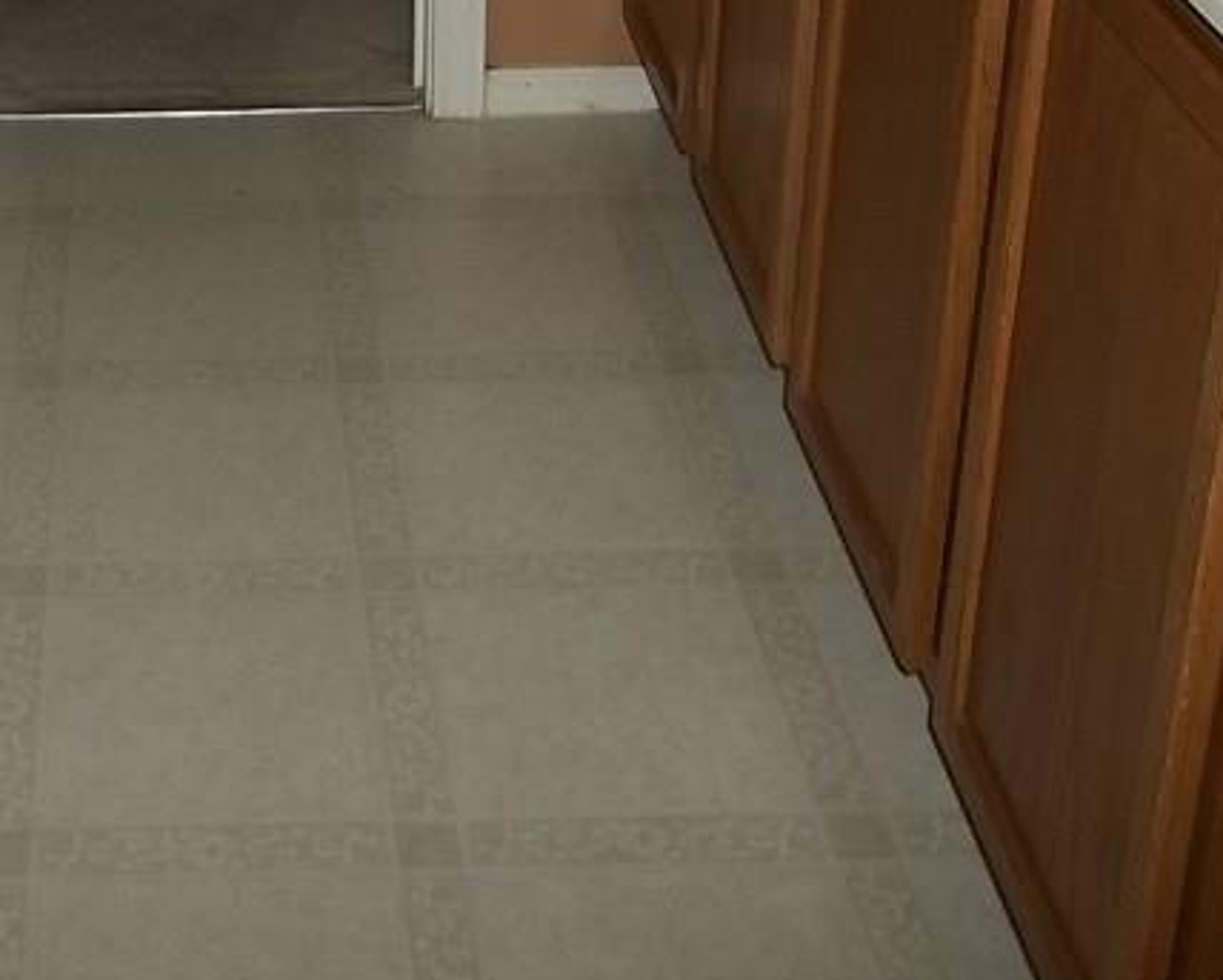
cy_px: -74
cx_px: 91
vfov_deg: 22.9
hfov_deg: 28.7
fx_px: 2282
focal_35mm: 63
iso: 80
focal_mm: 4.9
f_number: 3.5
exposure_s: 1/30
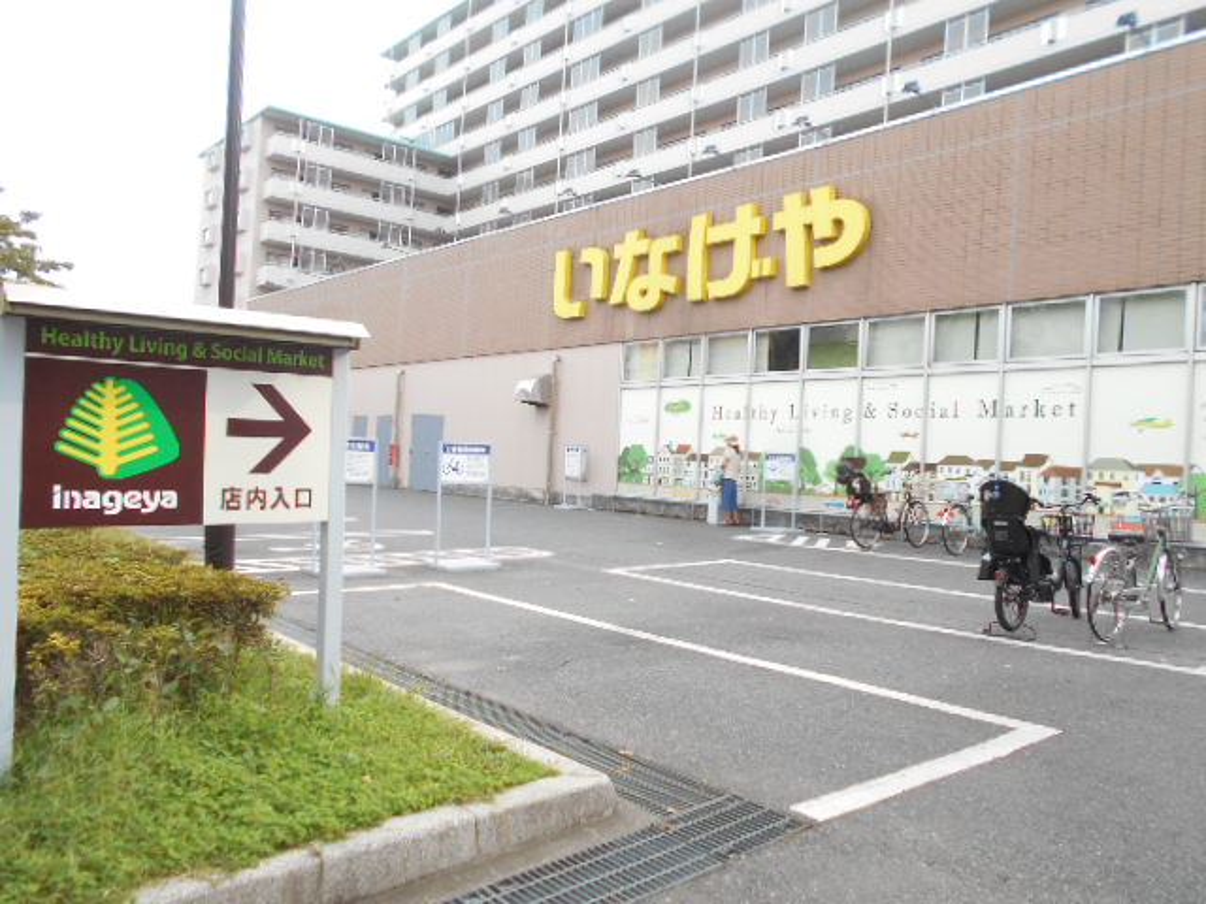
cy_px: 452
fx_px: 906
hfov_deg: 67.3
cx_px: 603
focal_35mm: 26
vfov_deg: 53.1
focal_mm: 4.6
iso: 125
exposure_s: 1/250
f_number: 3.2
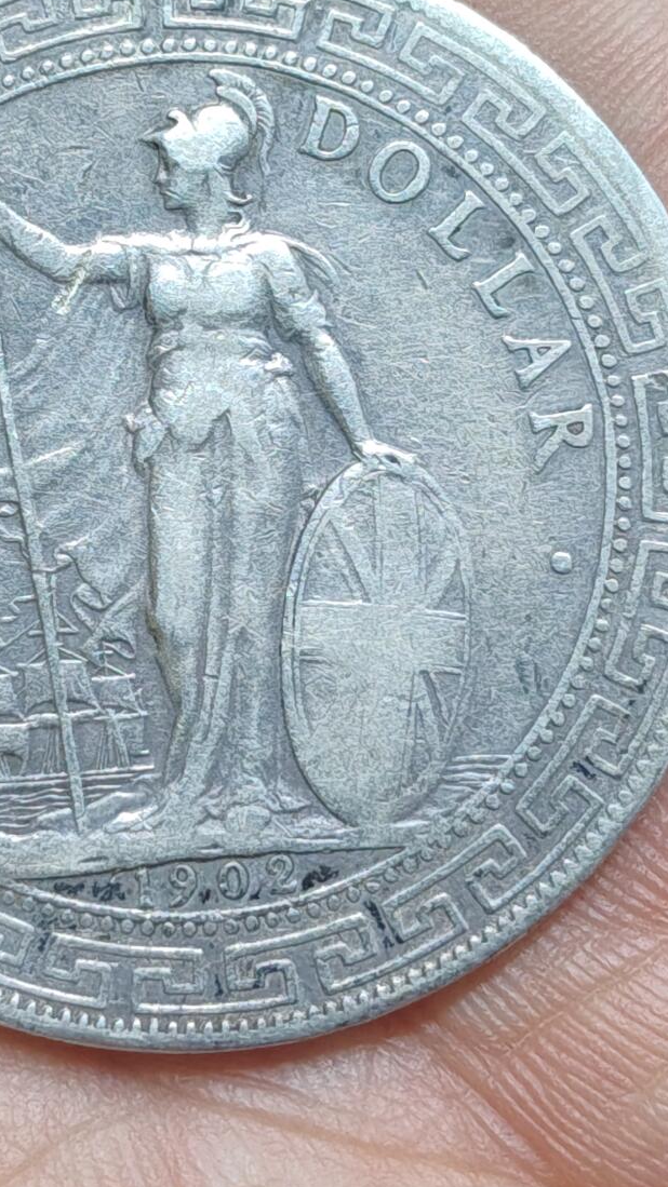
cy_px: 385
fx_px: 2866
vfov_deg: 23.3
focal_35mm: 91
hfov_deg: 13.3
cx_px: 190
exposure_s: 1/60
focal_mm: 4.84
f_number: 1.88
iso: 767
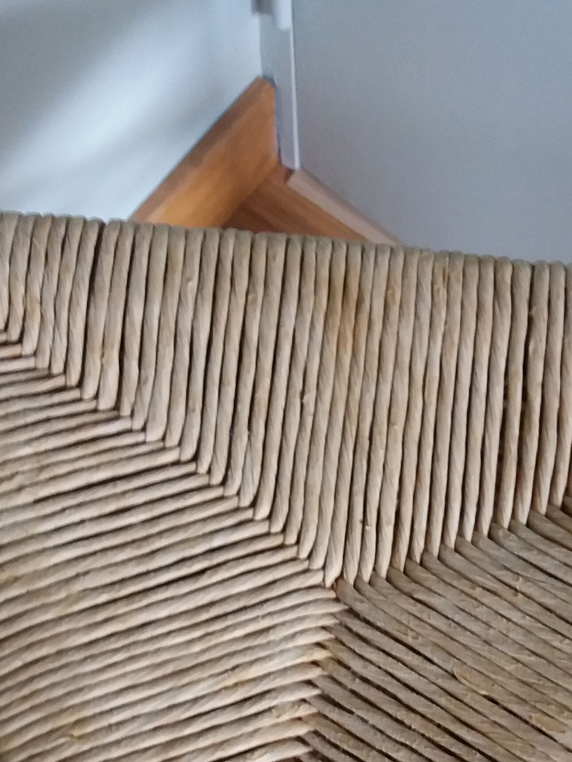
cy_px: 657
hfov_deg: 21.9
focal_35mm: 67
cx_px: 342
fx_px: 1476
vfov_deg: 28.1
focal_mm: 3.7
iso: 160
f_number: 1.9
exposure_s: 1/20
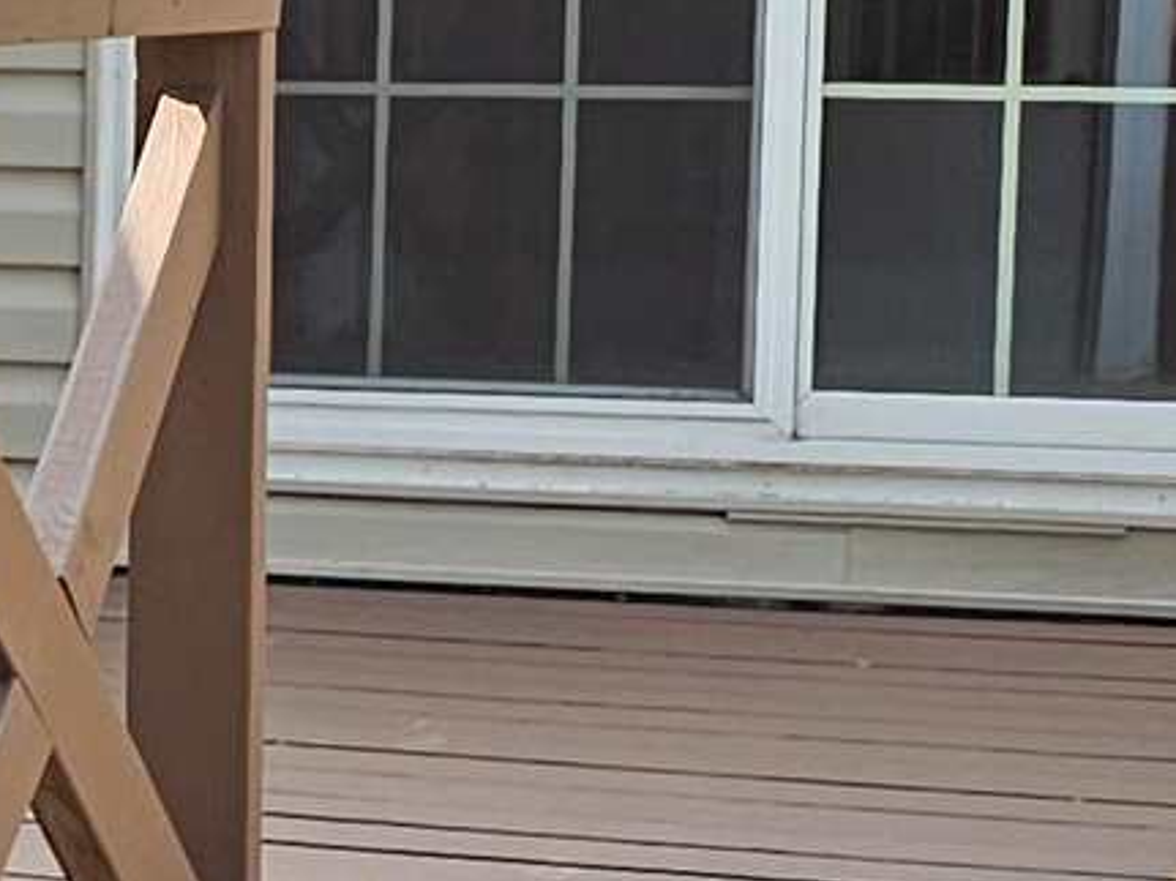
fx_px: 5570
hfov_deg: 11.6
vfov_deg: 9.0
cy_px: 559
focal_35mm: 164
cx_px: -513
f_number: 1.7
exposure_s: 1/407
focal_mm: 6.3
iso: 20
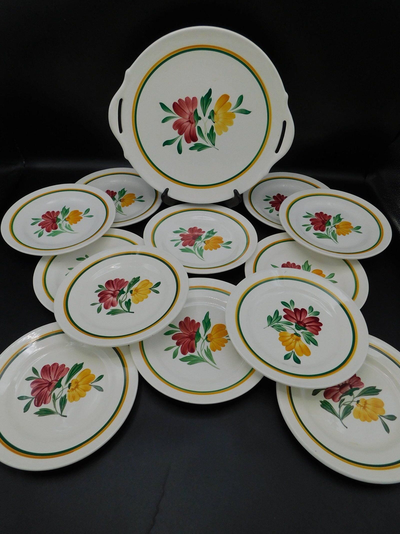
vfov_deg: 73.9
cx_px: 200
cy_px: 267
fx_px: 354
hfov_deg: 58.9
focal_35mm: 23
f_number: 3
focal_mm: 4
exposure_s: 1/320
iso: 125
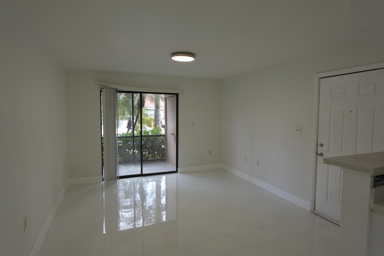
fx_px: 213
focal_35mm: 20
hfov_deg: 84.0
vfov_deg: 61.9
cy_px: 128
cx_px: 192
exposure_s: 1/160
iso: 125
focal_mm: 7.6
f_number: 2
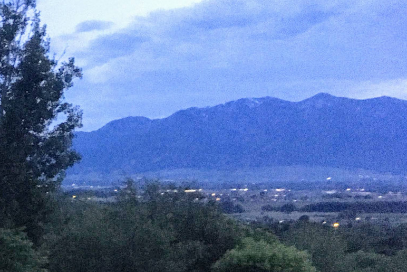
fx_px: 905
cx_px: -113
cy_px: 324
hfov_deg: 22.8
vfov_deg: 16.4
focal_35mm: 80
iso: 800
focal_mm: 4.15
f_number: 2.2
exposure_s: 1/15
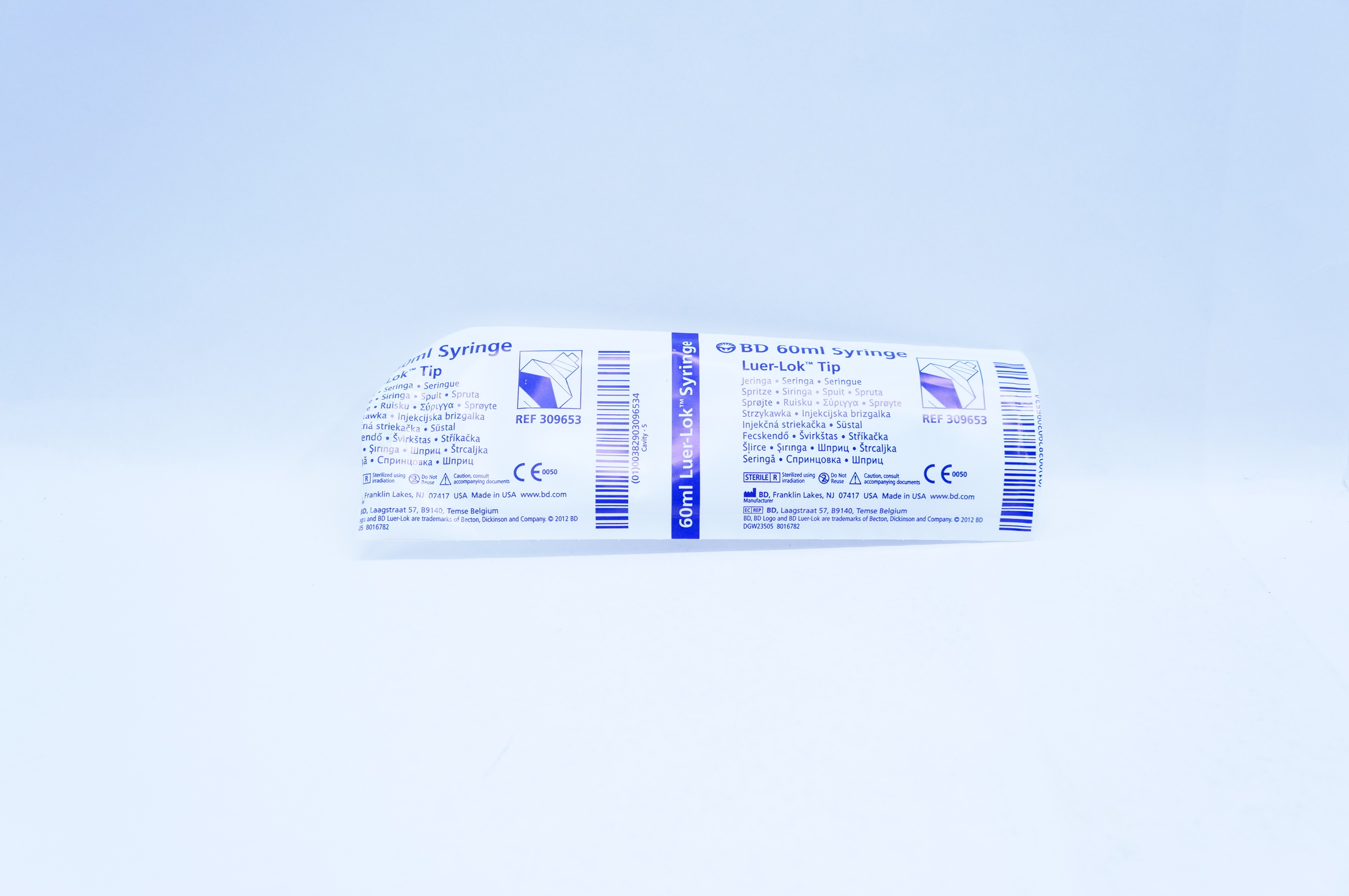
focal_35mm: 39
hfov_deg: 49.6
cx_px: 674
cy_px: 448
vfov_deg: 34.1
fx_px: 1460
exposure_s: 1/160
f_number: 5.6
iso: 800
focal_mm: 26
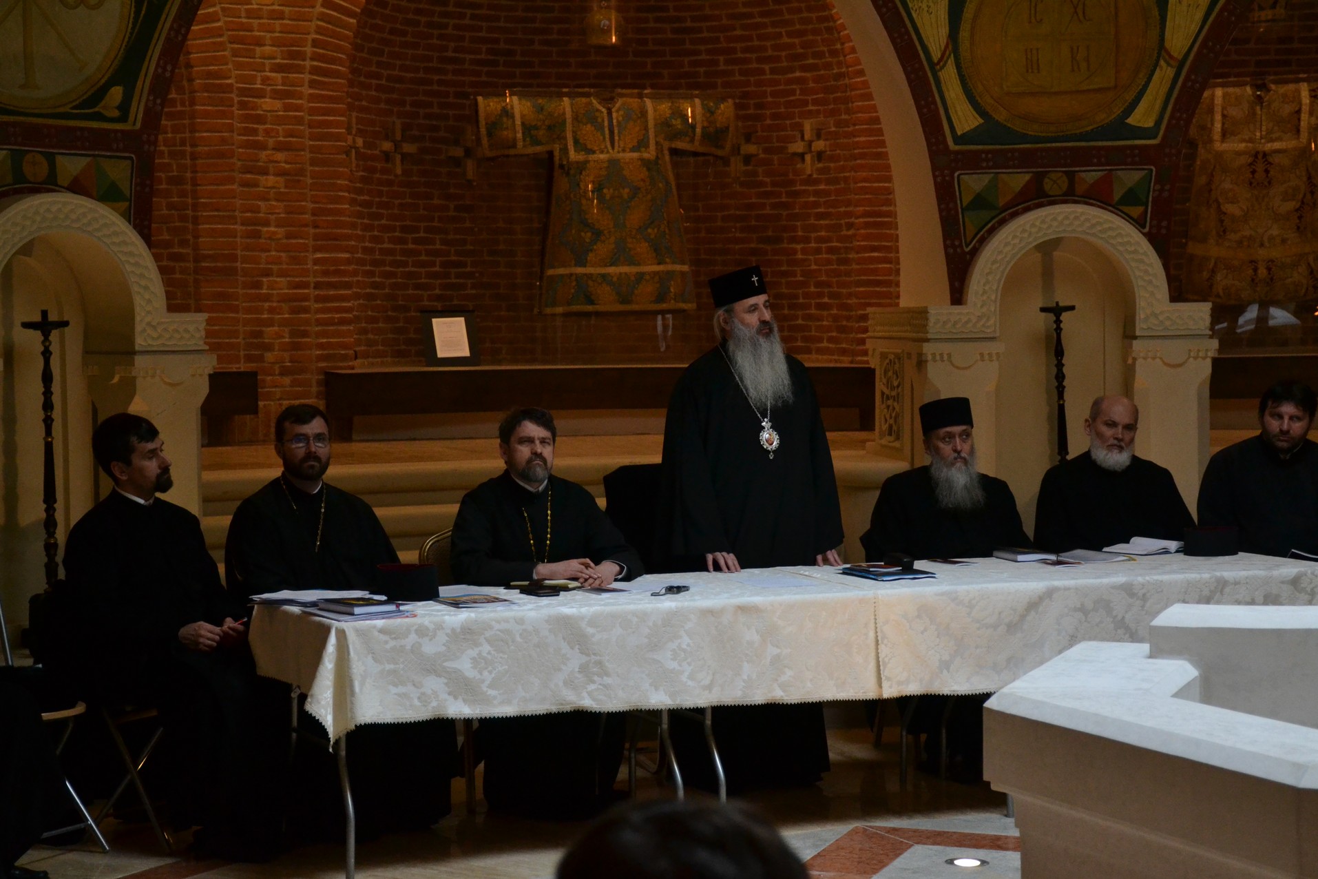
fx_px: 2746
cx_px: 659
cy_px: 440
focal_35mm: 75
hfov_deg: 27.0
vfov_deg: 18.2
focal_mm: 50
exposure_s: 1/125
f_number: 4.8
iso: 1600
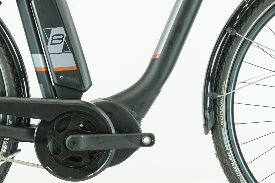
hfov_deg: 12.2
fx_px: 1283
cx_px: 115
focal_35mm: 168
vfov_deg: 8.1
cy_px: 8
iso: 2500
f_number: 5.6
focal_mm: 58
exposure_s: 1/200
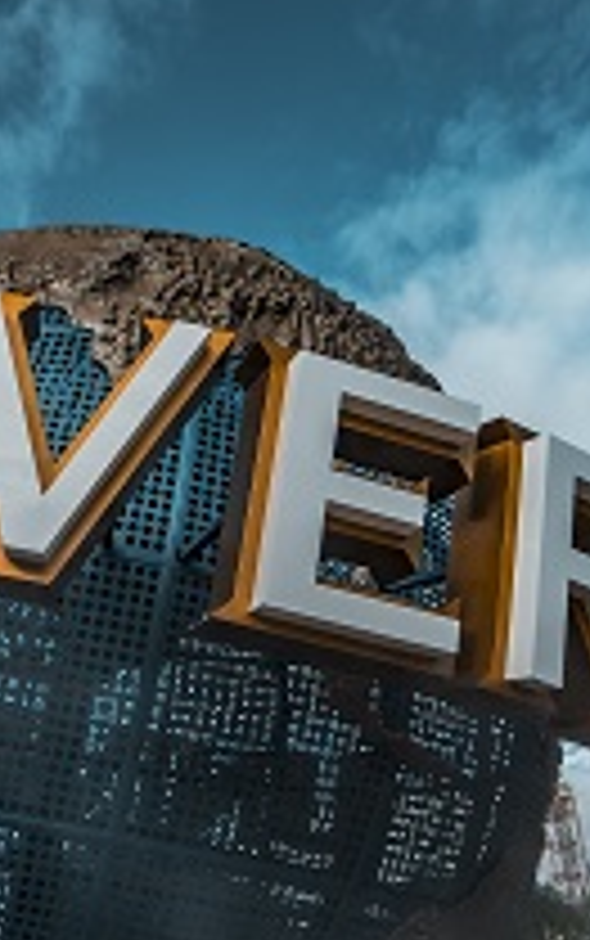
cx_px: 90
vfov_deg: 49.9
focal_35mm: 39
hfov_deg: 31.7
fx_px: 1001
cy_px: 582
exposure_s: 1/800
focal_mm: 16
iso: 100
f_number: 4
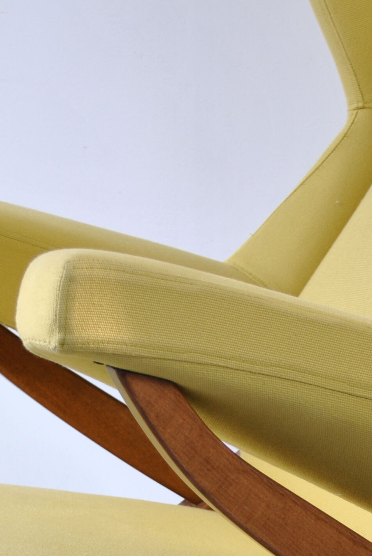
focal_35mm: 142
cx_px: 290
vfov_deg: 14.1
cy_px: 627
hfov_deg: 9.6
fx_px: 2200
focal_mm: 35
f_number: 5
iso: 200
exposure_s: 1/20
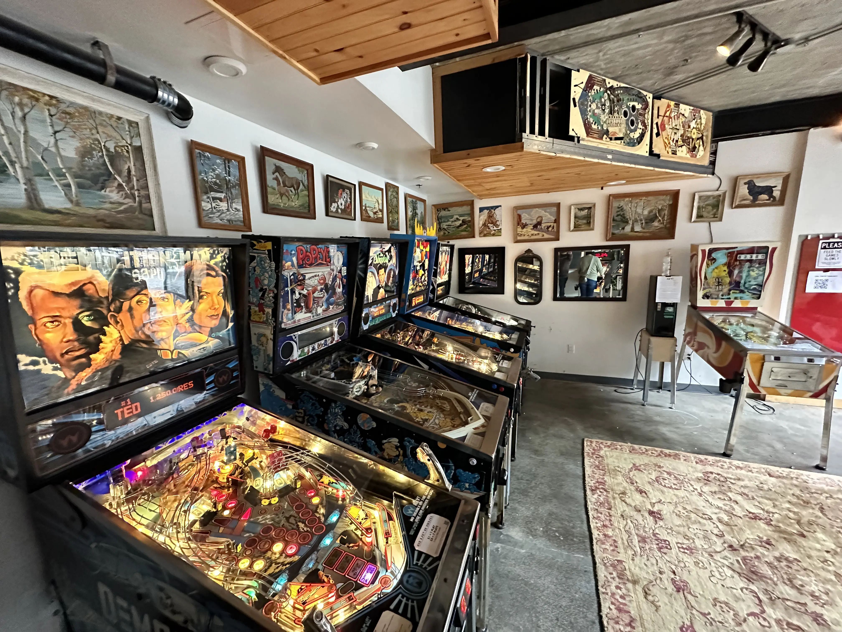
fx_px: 341
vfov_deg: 85.7
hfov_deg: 102.1
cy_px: 316
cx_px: 421
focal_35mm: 14
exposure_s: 1/60
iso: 1250
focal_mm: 2.22
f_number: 2.2
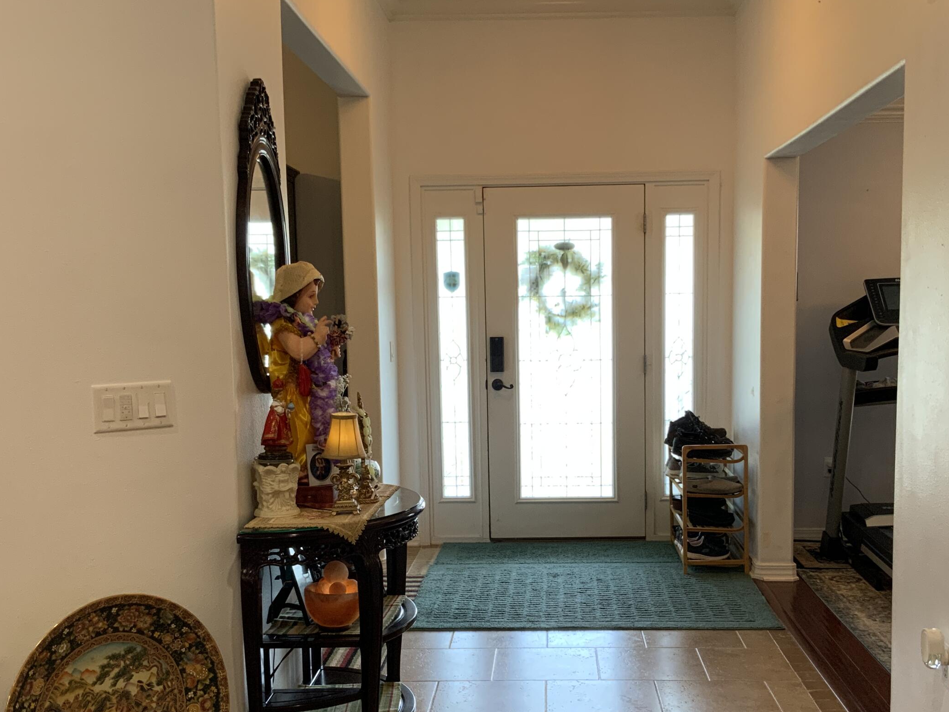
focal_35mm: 42
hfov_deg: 44.7
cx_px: 525
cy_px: 438
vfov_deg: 34.2
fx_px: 1152
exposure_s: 1/60
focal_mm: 3
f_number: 1.8
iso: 80
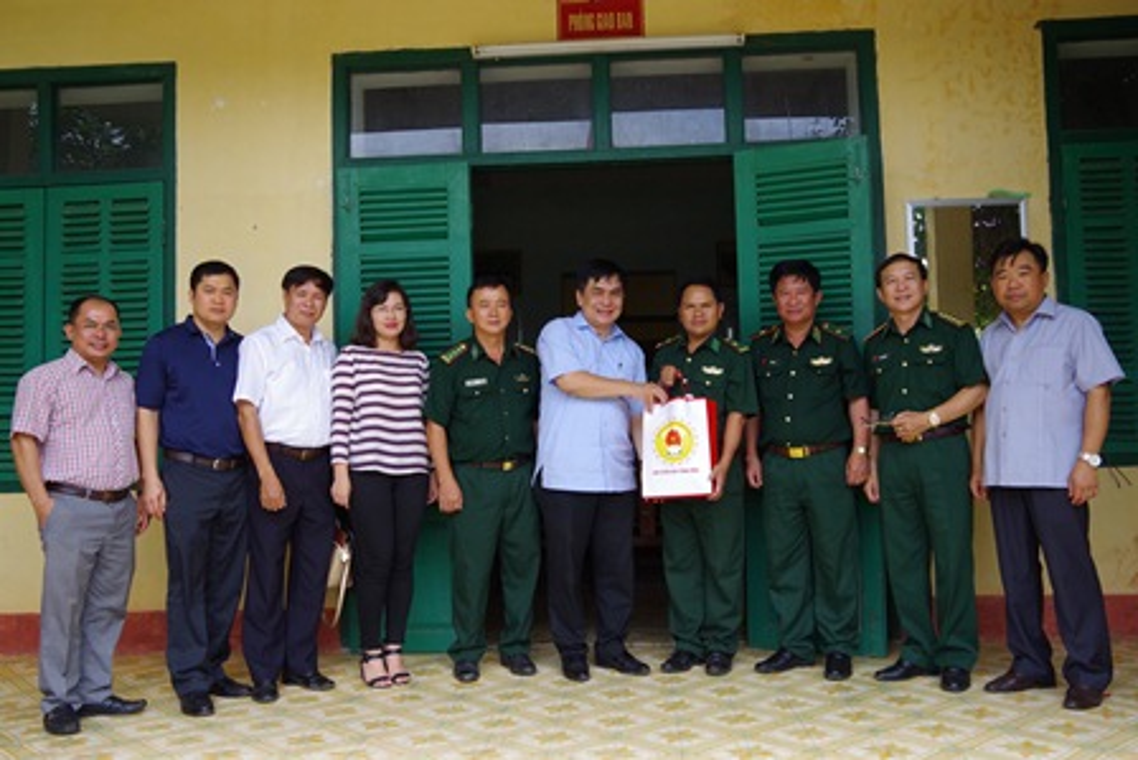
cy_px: 380
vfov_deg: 41.7
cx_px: 569
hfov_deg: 59.5
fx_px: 996
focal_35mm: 32
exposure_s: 1/60
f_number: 11
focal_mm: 21
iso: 200
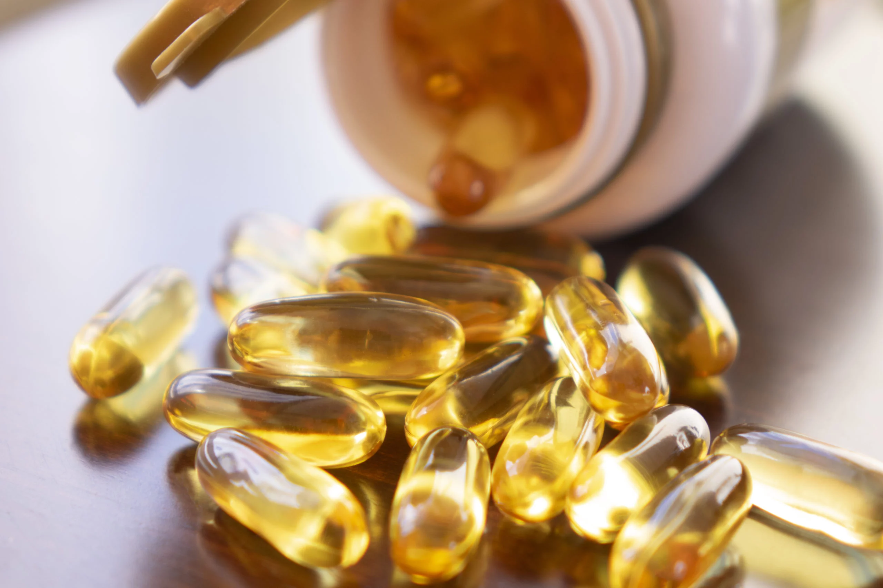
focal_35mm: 124
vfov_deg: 11.1
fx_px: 3041
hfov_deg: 16.5
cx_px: 442
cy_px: 294
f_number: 2.8
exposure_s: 1/100
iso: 100
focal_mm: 45.37
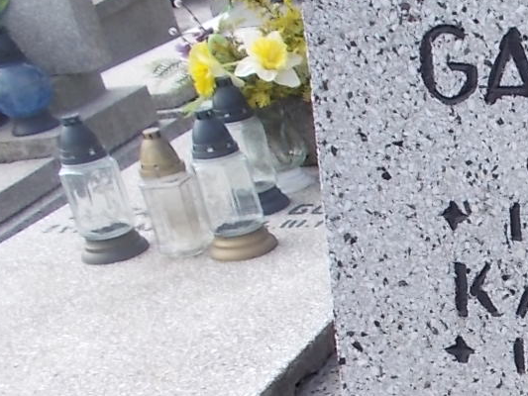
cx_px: 699
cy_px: 366
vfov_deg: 18.5
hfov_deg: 22.2
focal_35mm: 78
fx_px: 1190
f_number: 3.2
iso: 80
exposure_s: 1/400
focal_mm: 4.6
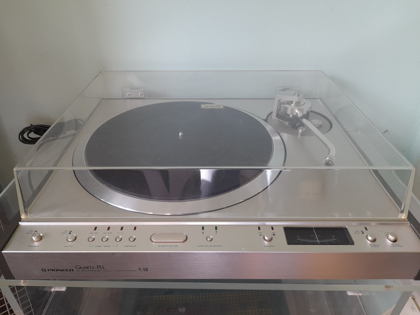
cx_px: 210
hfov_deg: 69.4
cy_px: 158
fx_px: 303
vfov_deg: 54.9
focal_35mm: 25
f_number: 2
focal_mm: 4.6
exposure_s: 1/50
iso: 100
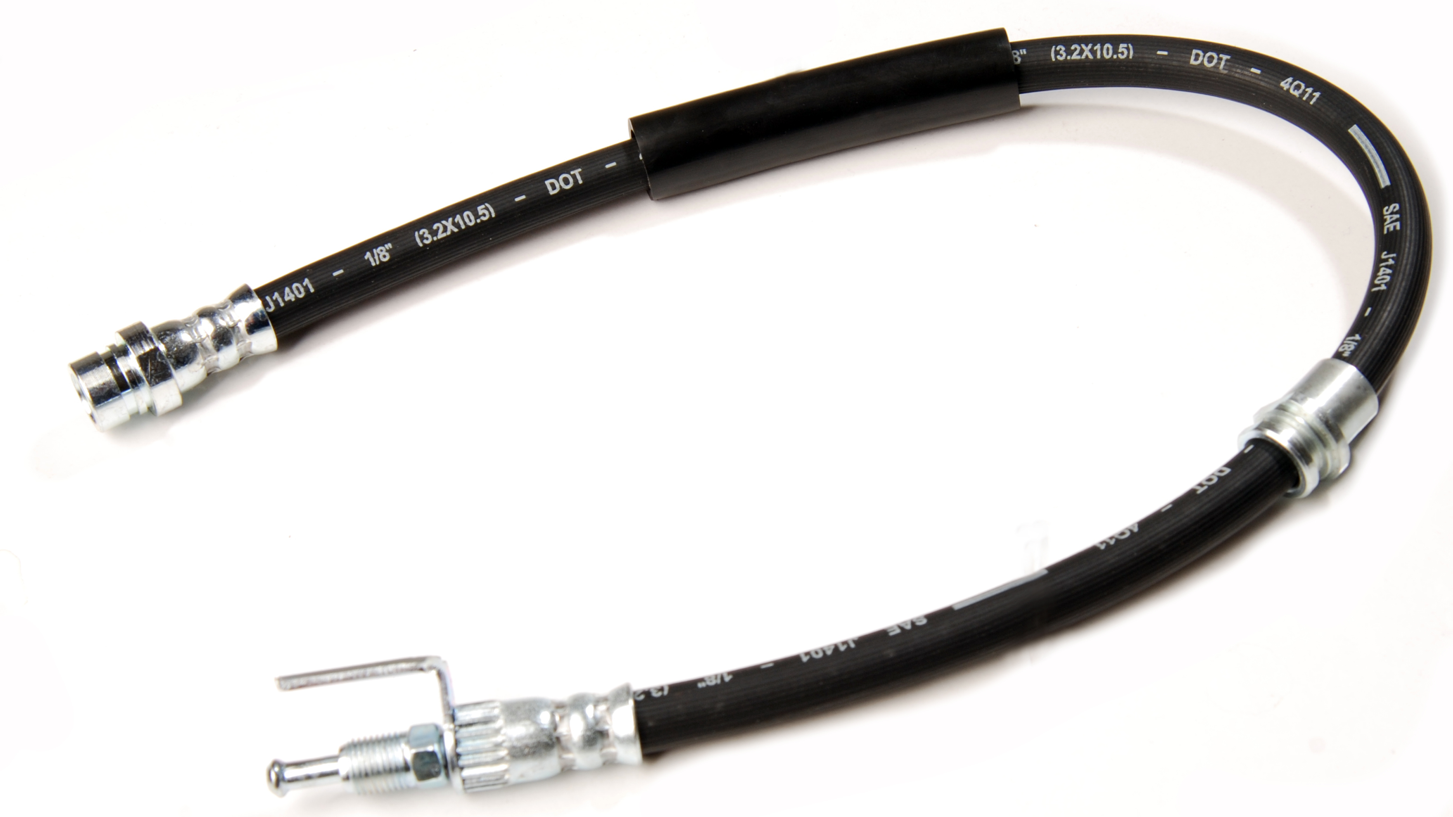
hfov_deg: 37.5
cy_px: 394
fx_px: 2139
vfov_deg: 21.6
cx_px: 729
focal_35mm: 56
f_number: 13
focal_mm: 35
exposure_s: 1/125
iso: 100
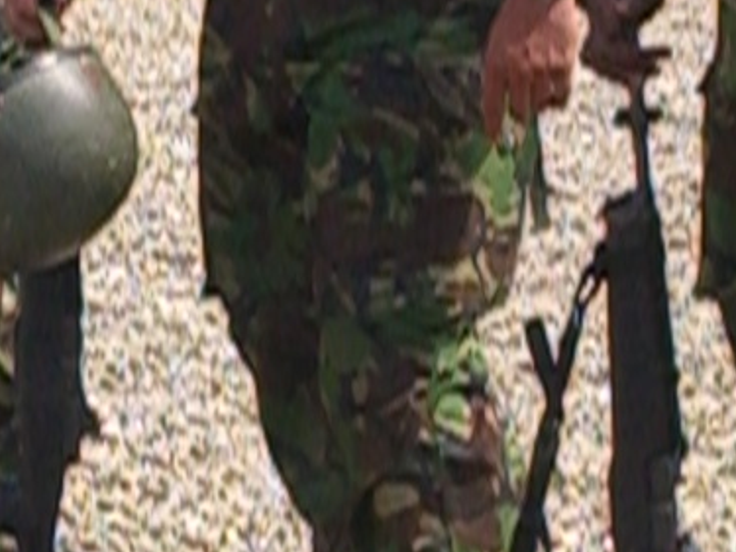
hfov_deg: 4.0
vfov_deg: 3.0
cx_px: -567
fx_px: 10351
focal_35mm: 487
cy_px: -132
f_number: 7.4
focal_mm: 23.7
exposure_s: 1/500
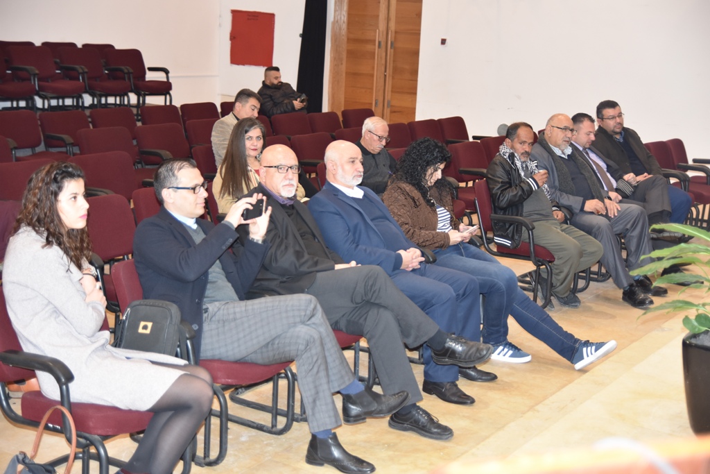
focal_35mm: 57
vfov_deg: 23.8
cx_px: 355
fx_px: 1124
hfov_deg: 35.0
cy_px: 237
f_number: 2.8
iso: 720
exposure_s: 1/60
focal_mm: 38
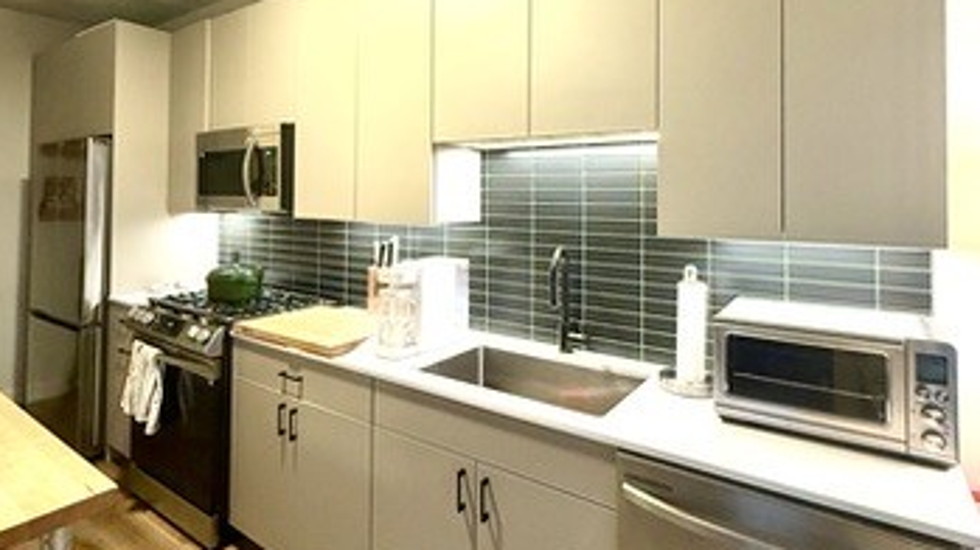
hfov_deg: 83.8
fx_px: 545
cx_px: 477
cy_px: 191
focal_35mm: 21
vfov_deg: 52.7
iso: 320
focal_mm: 2.22
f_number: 2.2
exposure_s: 1/60
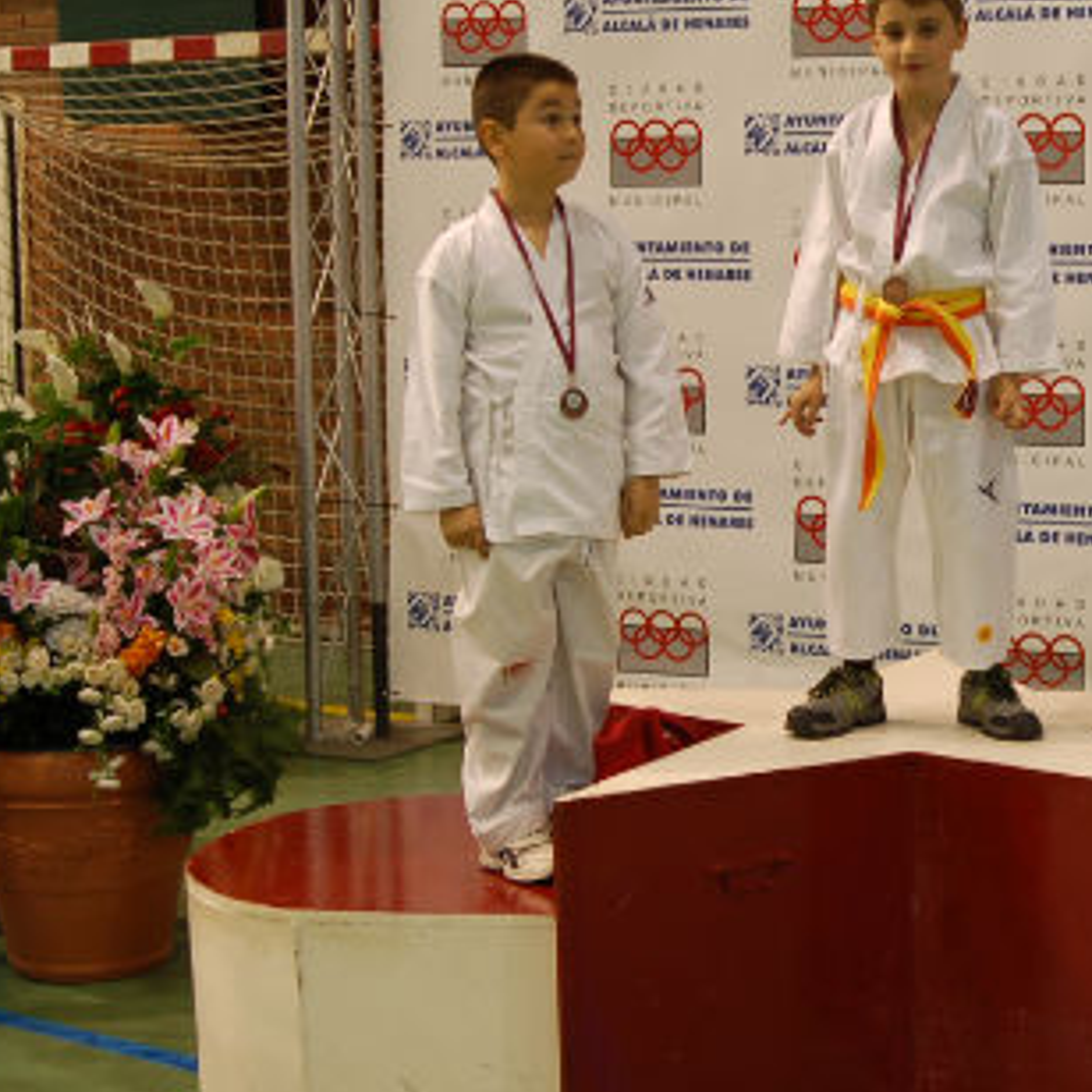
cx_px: 1042
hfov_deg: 21.9
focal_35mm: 77
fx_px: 2742
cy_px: 464
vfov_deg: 22.5
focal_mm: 31
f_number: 3.8
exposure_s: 1/30
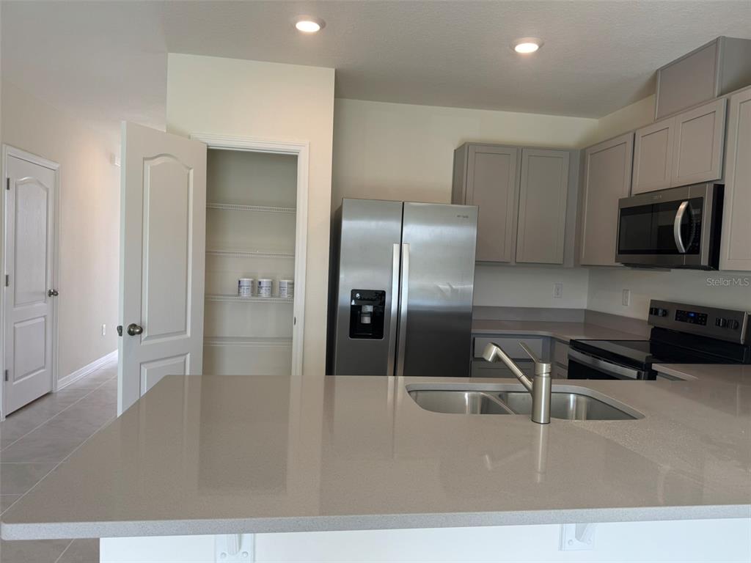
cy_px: 282
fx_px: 521
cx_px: 376
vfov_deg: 56.8
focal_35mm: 24
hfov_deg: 71.6
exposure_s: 1/147
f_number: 1.78
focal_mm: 6.76
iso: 64
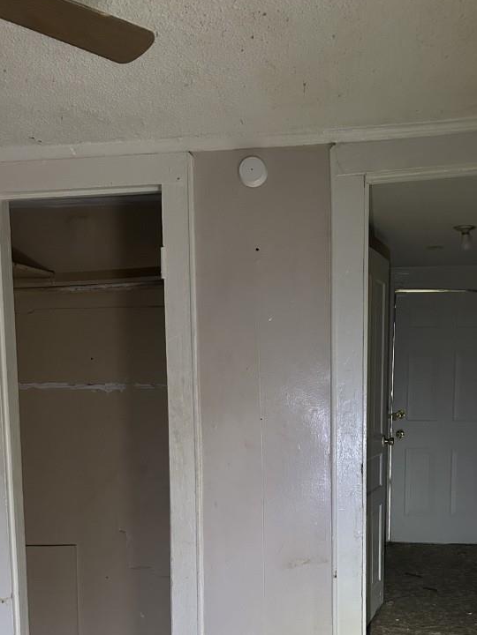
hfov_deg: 36.3
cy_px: 452
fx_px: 717
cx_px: 329
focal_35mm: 39
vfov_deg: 46.6
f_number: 1.5
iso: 400
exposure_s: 1/60
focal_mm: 5.7
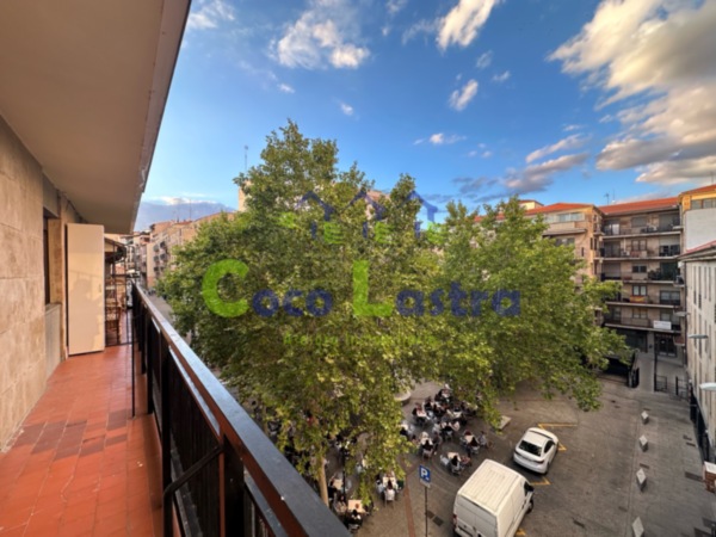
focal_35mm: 14
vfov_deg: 85.7
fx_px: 290
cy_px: 268
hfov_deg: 102.1
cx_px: 358
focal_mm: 2.22
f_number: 2.2
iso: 40
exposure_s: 1/105
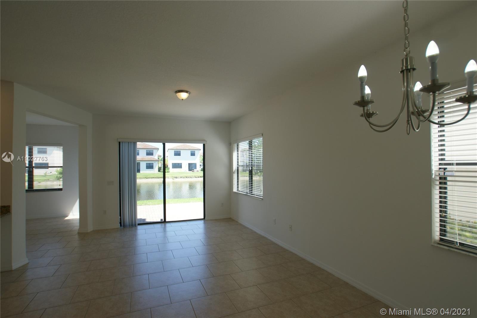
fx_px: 219
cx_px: 238
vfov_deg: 72.0
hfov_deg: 95.0
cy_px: 159
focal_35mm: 16
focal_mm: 11
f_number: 5.6
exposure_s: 1/40
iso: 100
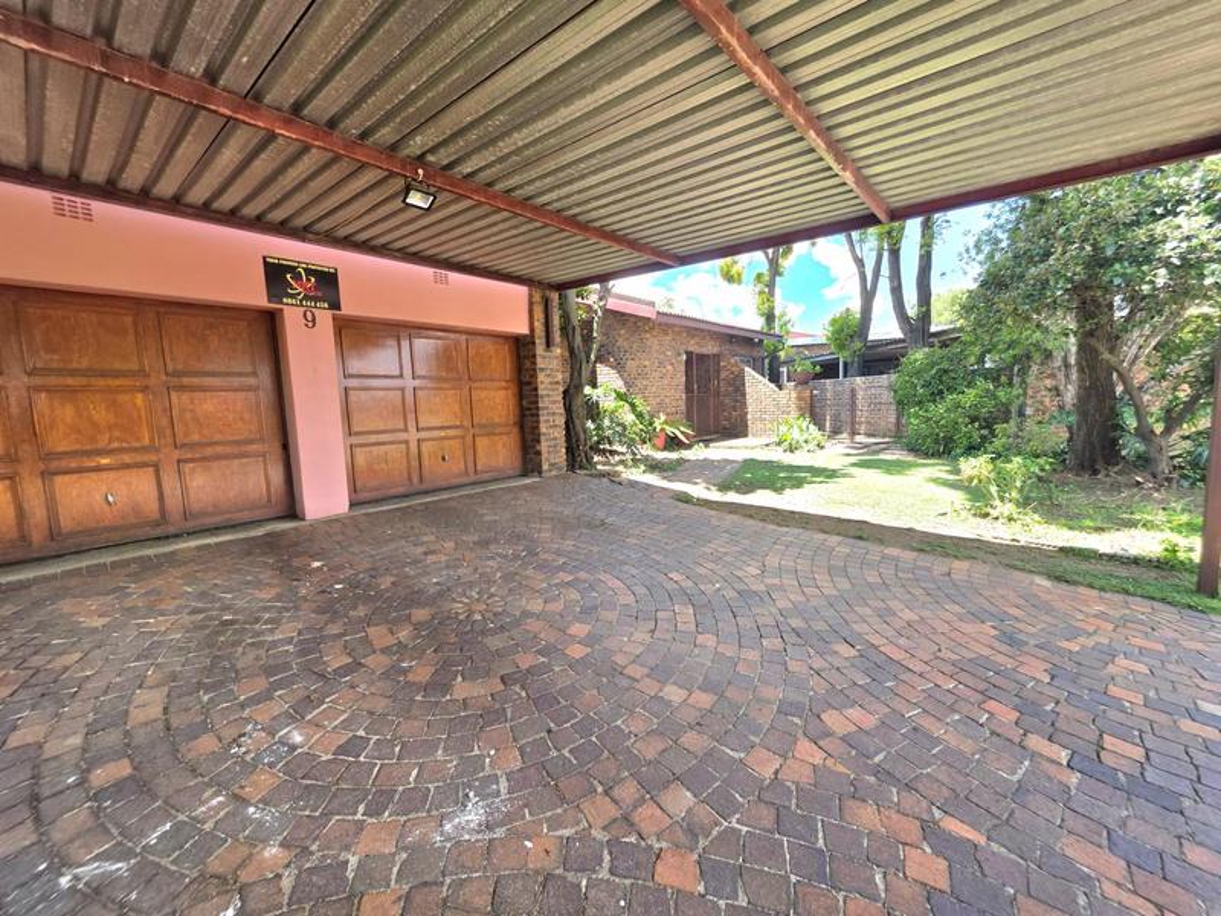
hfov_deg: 106.2
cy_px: 458
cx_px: 610
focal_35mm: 13
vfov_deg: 89.9
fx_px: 459
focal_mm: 2.2
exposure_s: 1/286
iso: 40
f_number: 1.9
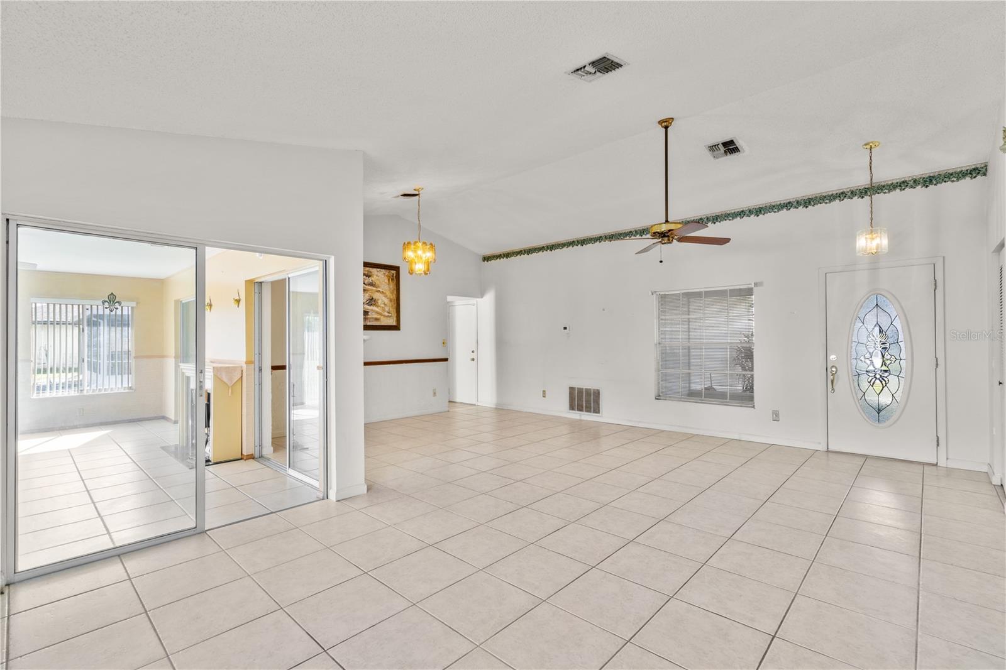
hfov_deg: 96.7
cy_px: 335
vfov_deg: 73.7
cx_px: 503
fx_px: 447
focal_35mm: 16
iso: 500
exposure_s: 1/13
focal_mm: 16
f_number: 10
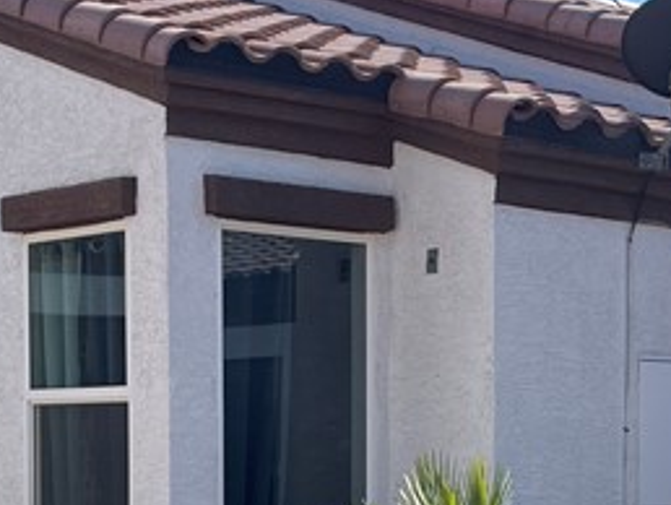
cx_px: 502
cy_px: 565
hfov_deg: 18.9
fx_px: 1998
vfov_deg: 14.1
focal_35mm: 103
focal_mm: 4.2
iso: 32
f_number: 1.6
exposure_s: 1/3125
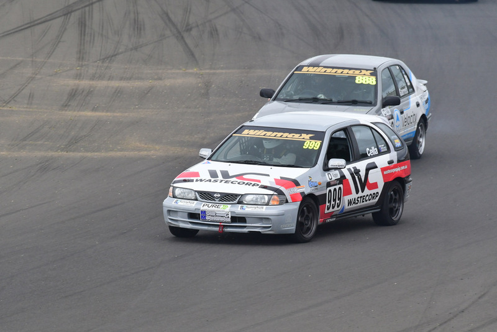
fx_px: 9114
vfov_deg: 2.1
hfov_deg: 3.1
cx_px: 248
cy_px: 166
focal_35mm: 660
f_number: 11
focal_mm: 440
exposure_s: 1/640
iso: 800
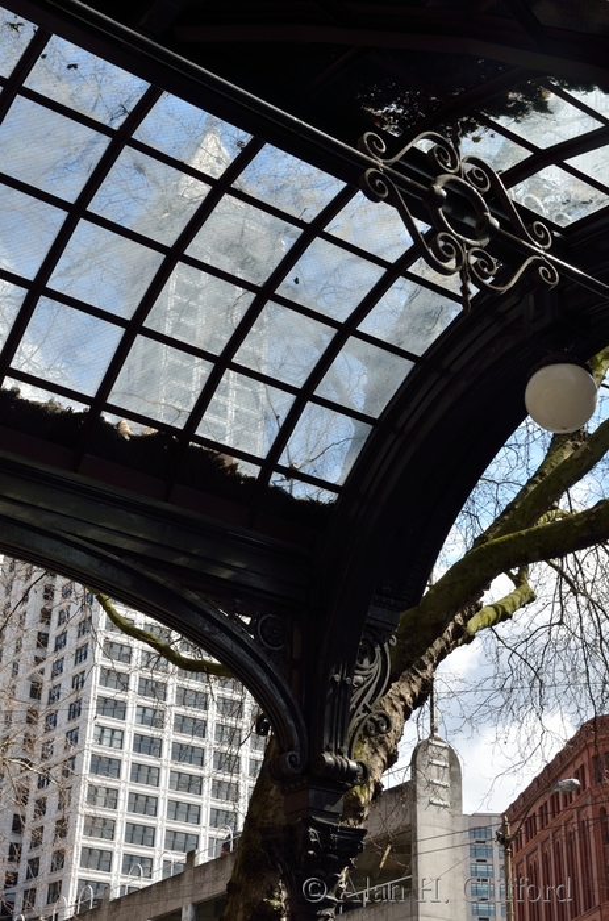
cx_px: 304
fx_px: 1225
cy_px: 460
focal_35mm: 48
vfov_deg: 41.2
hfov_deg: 27.9
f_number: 11
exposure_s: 1/80
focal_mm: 32
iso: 125
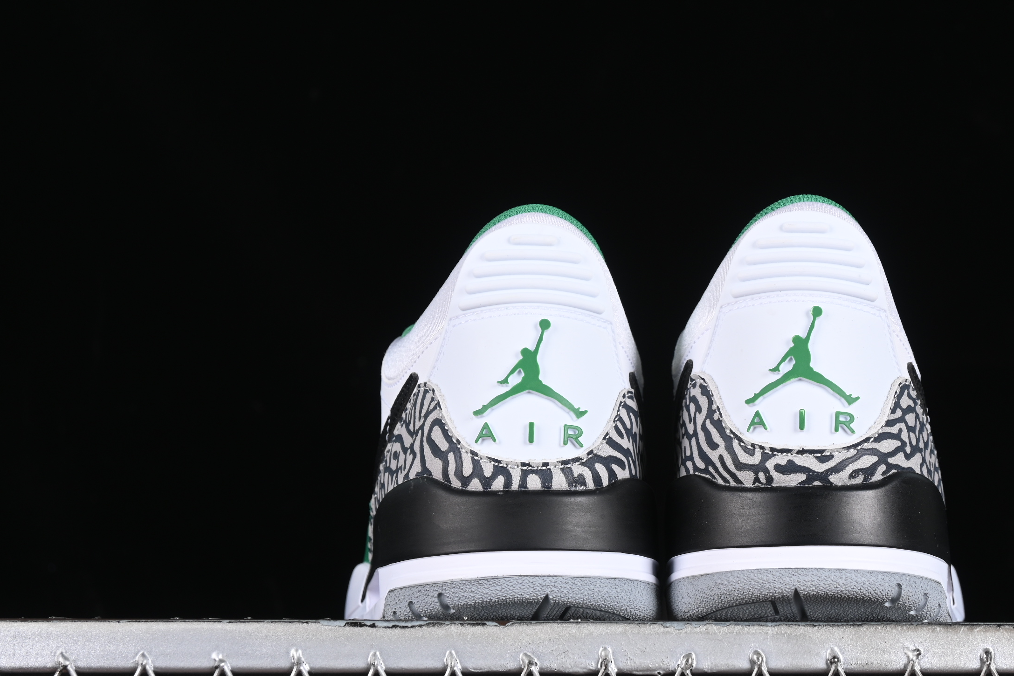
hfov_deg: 21.2
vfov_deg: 14.3
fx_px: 2704
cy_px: 362
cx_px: 640
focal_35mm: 96
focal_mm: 50
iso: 160
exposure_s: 1/80
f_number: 7.1
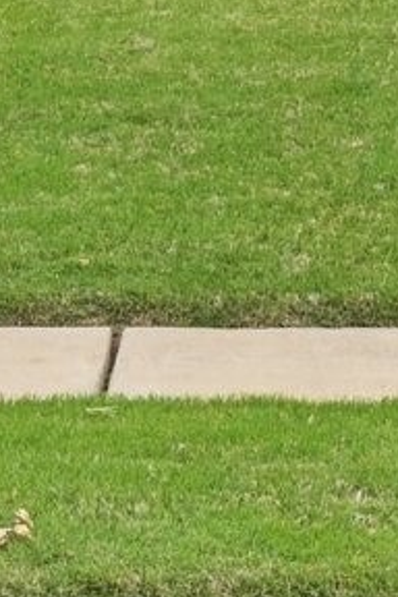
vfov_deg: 8.8
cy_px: -787
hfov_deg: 6.4
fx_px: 3532
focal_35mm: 213
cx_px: 344
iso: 400
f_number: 8
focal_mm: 30
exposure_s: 1/400
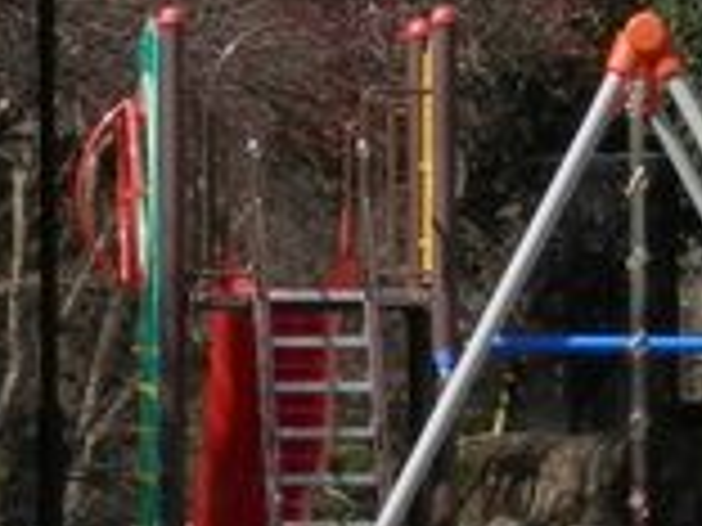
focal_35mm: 410
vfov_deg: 3.6
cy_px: -252
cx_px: -482
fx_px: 8315
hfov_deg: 4.8
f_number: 4.6
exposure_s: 1/500
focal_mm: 14.4
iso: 80
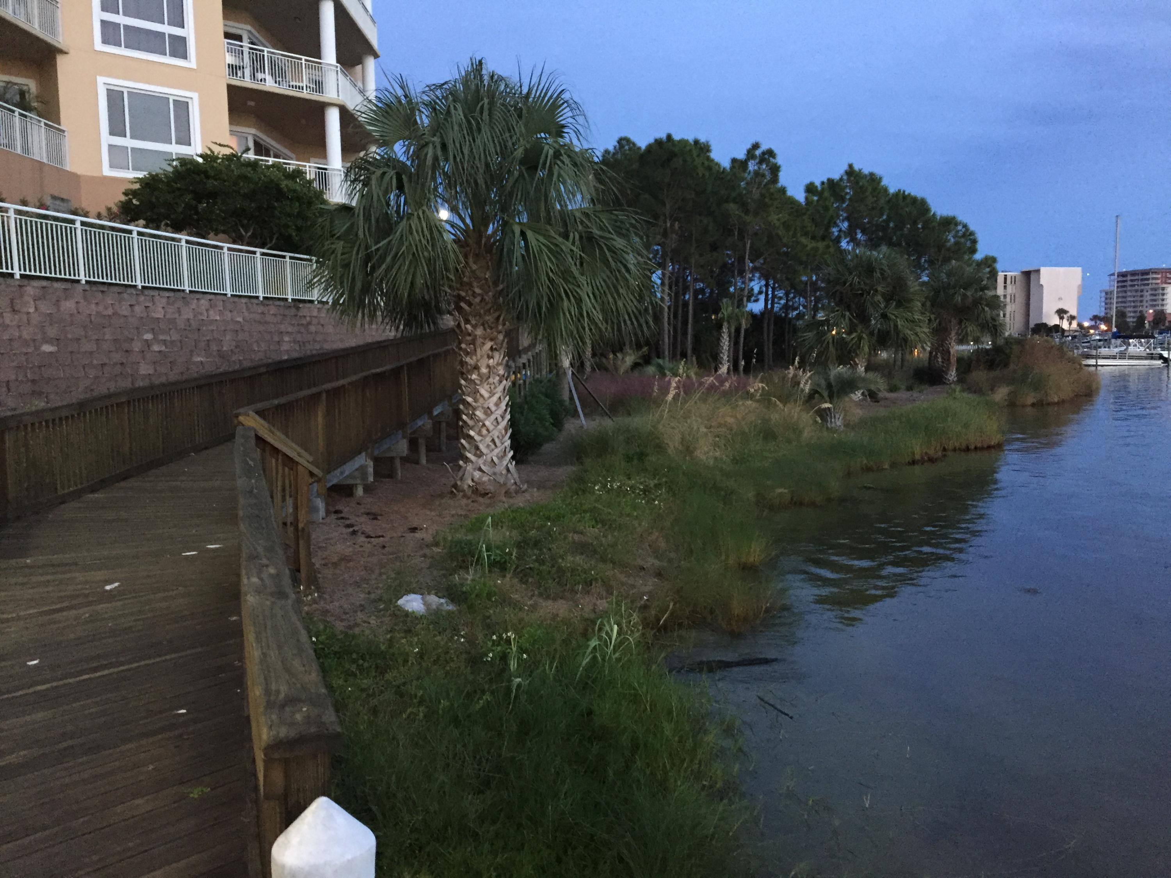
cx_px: 586
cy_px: 439
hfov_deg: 61.7
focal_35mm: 29
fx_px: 981
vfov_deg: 48.2
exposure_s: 1/15
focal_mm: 4.15
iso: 250
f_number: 2.2
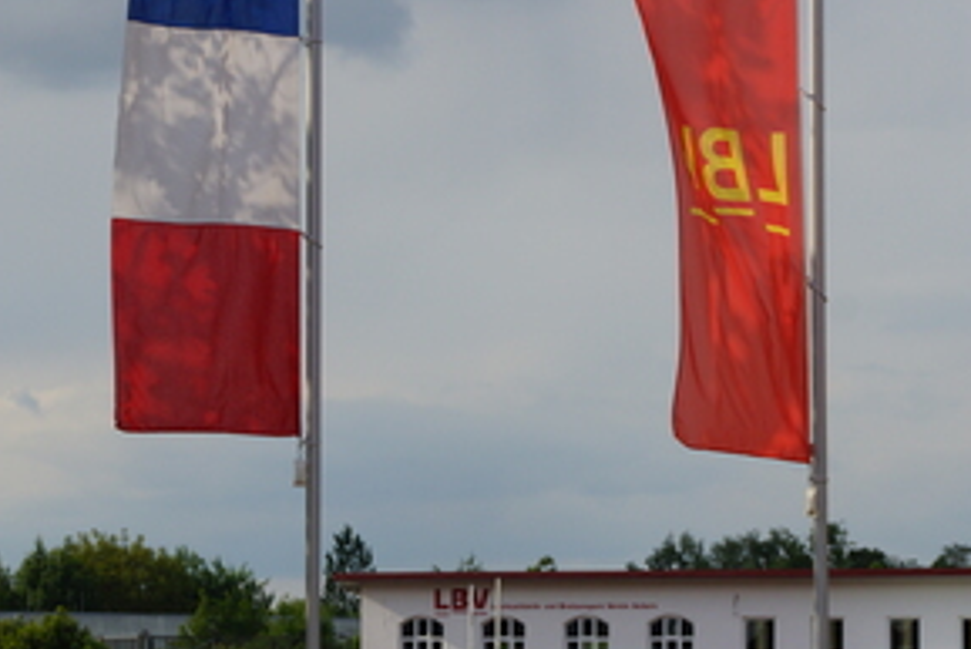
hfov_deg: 9.4
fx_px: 5883
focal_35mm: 218
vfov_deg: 6.3
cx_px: 447
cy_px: 414
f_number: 11
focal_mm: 70
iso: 100
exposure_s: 1/160
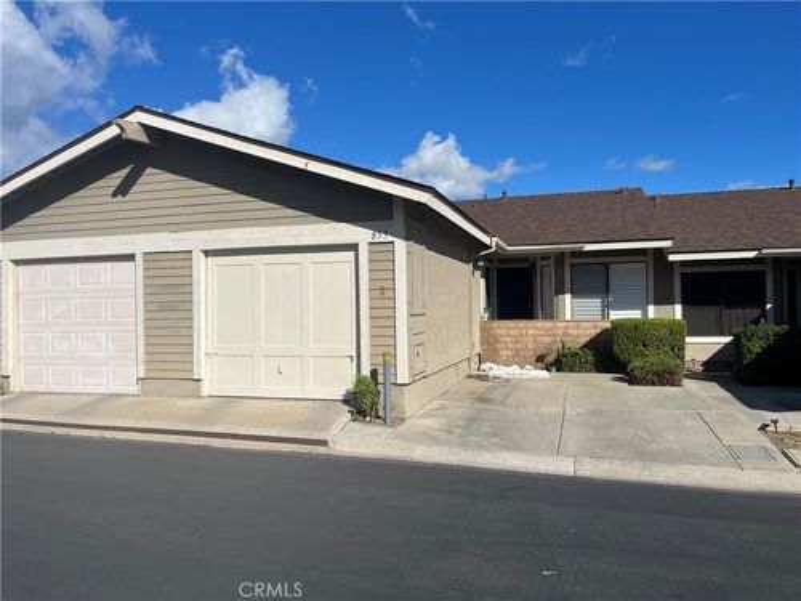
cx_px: 400
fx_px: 602
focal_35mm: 26
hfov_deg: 67.3
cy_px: 300
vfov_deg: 53.1
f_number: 1.6
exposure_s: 1/7874
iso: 50
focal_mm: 5.1
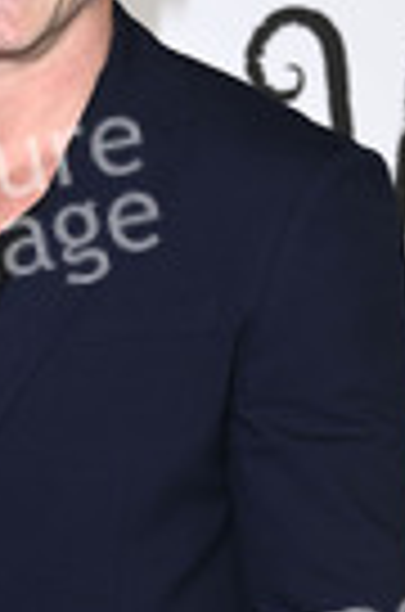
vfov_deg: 11.2
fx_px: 3104
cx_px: 58
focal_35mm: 183
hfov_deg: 7.4
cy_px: 450
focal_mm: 62
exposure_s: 1/250
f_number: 5
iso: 640
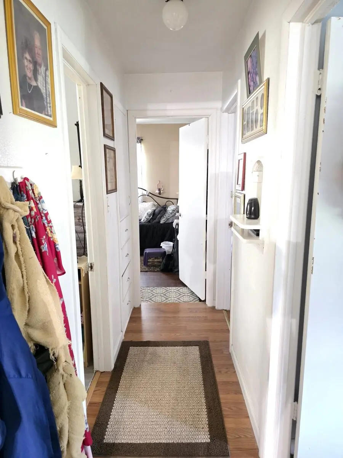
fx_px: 304
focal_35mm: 23
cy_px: 229
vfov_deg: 73.9
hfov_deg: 58.9
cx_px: 172
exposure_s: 1/15
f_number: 1.7
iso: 2000
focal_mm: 6.3
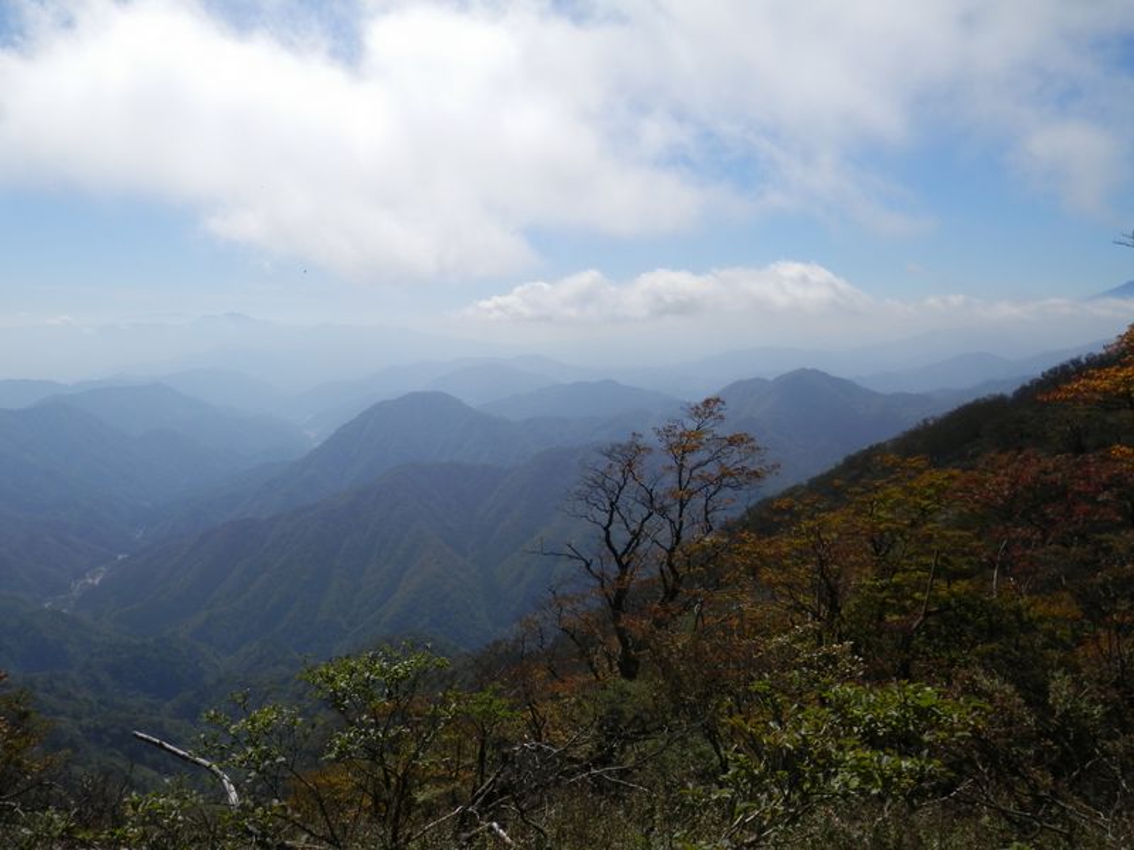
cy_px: 425
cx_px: 567
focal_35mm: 27
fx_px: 885
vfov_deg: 51.4
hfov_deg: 65.3
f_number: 9
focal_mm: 5
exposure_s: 1/250
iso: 80
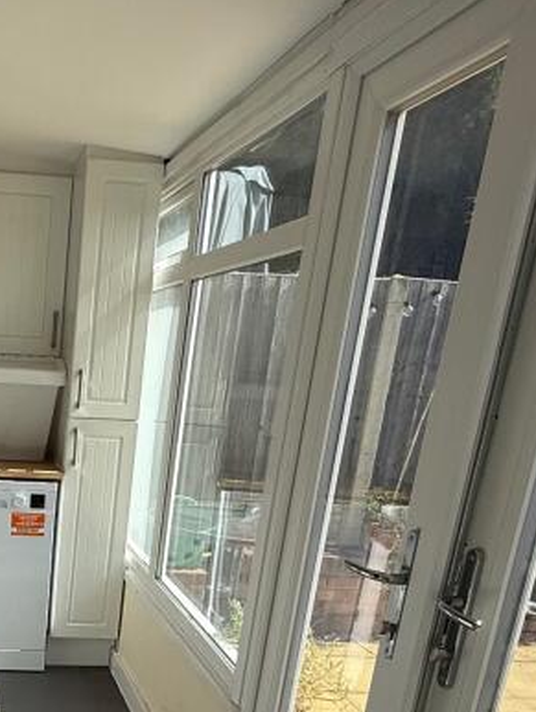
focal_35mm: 37
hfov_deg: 35.2
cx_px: 6
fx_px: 763
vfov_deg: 47.4
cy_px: 567
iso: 50
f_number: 2.2
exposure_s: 1/1497
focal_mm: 2.22
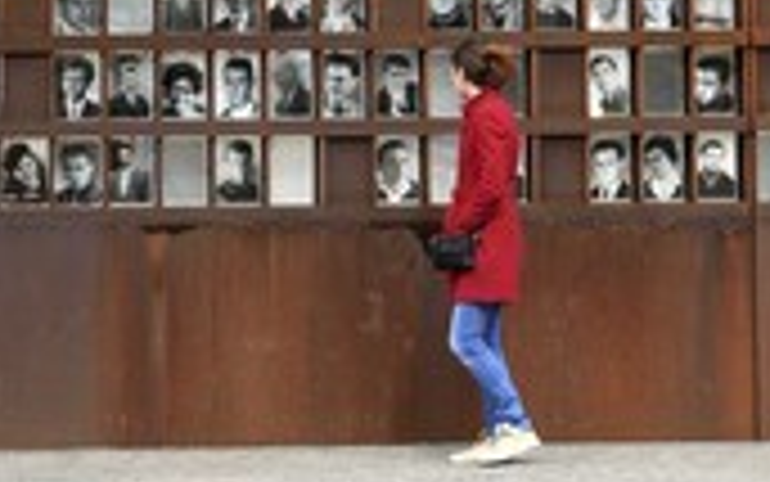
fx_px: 3674
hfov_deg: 11.9
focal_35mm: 175
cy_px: 0
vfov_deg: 7.5
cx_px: 113
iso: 200
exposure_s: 1/160
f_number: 11
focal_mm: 70
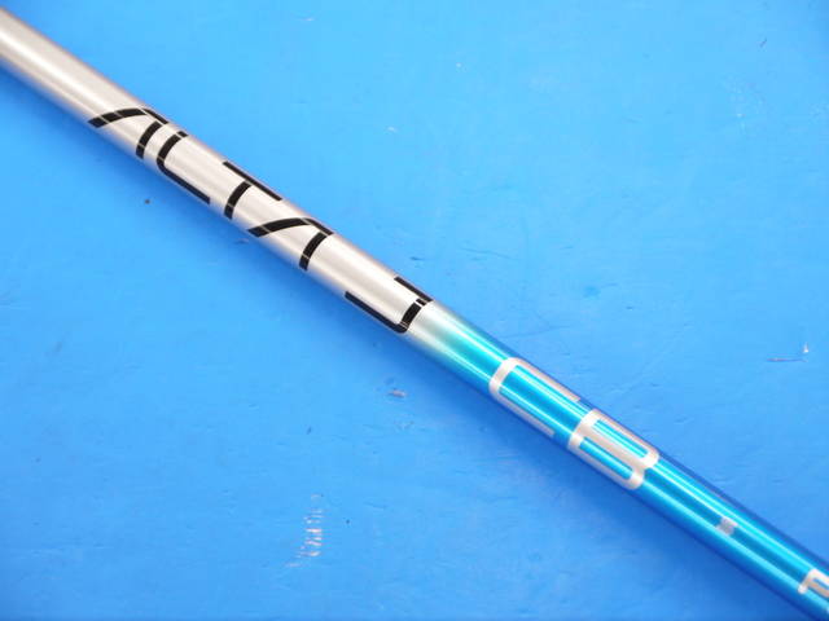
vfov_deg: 17.6
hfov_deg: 23.3
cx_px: 414
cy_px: 310
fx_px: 2012
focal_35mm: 84
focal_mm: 42
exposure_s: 1/80
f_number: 5.6
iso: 640
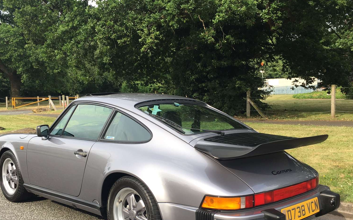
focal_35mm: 41
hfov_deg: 48.2
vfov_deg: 31.1
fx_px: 394
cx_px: 165
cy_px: 140
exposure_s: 1/386
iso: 25
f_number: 2.2
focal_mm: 4.15
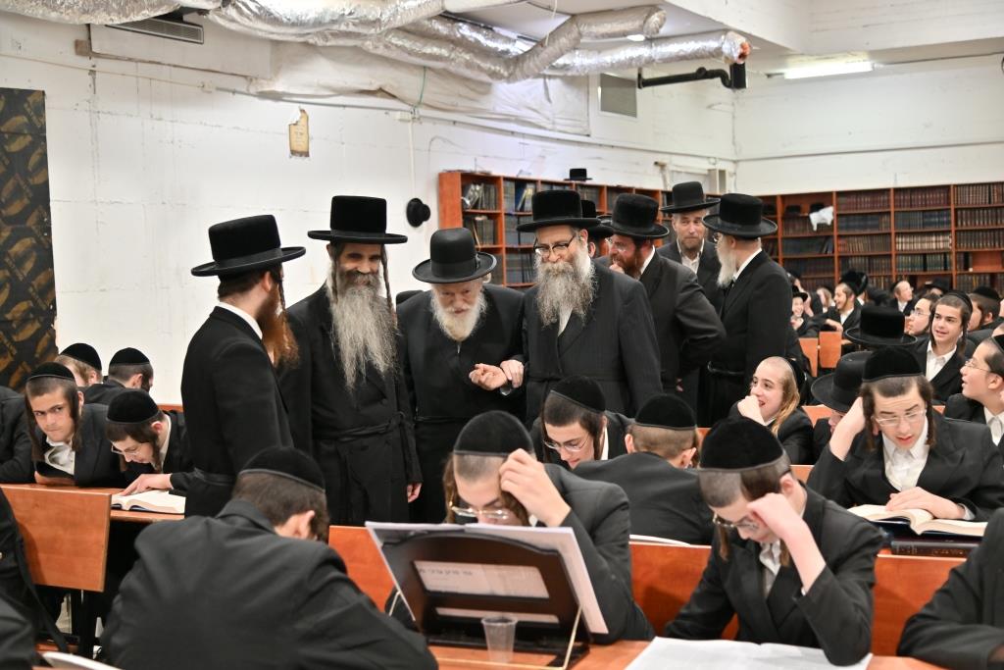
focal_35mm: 50
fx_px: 1395
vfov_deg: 27.0
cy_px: 335
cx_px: 502
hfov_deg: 39.6
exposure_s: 1/125
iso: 800
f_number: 4
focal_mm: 50
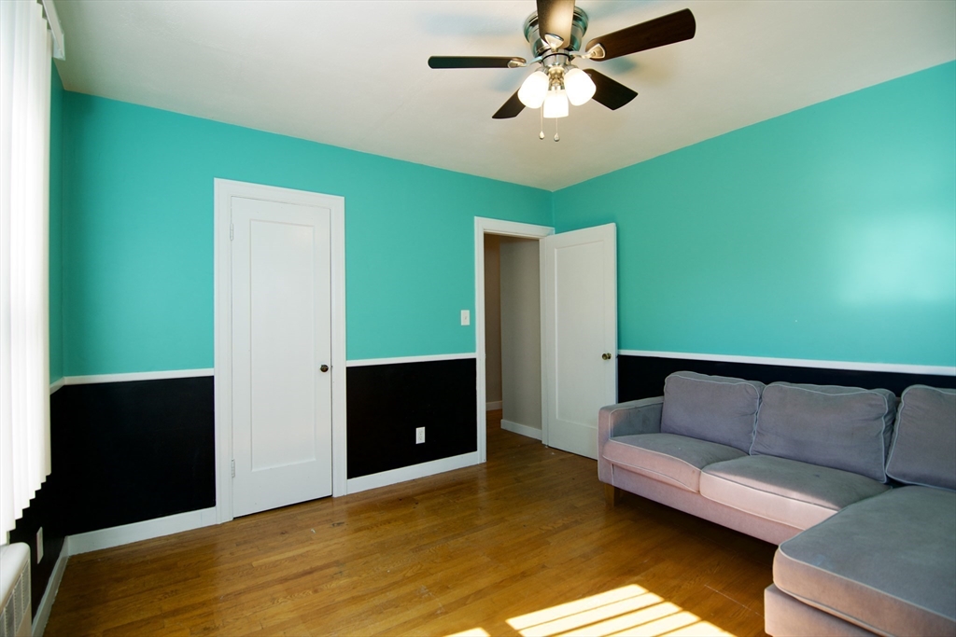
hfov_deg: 95.0
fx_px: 438
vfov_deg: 72.1
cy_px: 318
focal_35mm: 16
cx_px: 478
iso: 400
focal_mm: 11
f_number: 4.5
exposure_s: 1/80
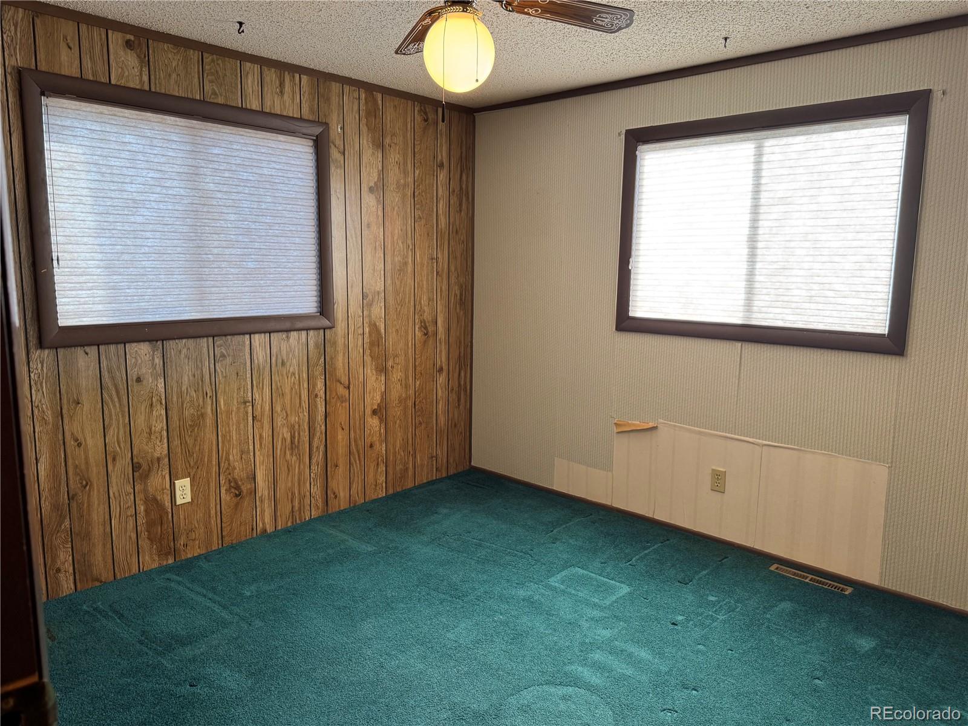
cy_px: 363
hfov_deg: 71.6
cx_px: 484
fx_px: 671
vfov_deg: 56.8
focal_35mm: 24
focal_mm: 6.76
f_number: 1.78
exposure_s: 1/120
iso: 125
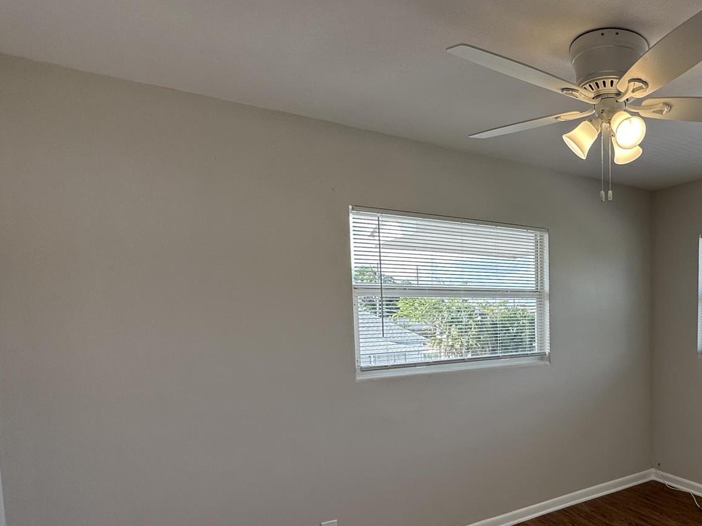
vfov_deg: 53.7
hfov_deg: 61.8
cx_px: 590
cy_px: 353
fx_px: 507
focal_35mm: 25
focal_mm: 2.22
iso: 40
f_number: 2.2
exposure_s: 1/162
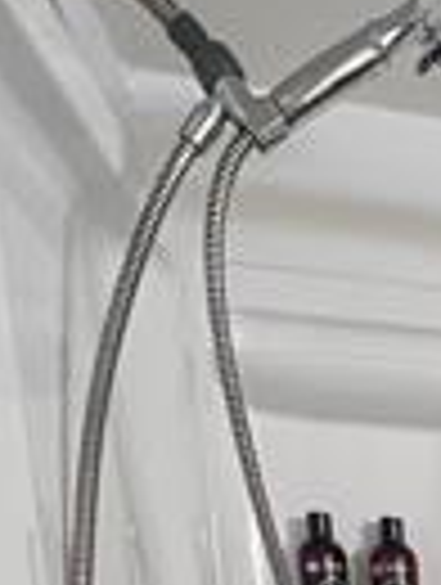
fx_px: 1016
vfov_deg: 23.1
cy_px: 963
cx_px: 788
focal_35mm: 60
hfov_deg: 18.9
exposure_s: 1/60
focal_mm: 1.57
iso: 200
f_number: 1.8
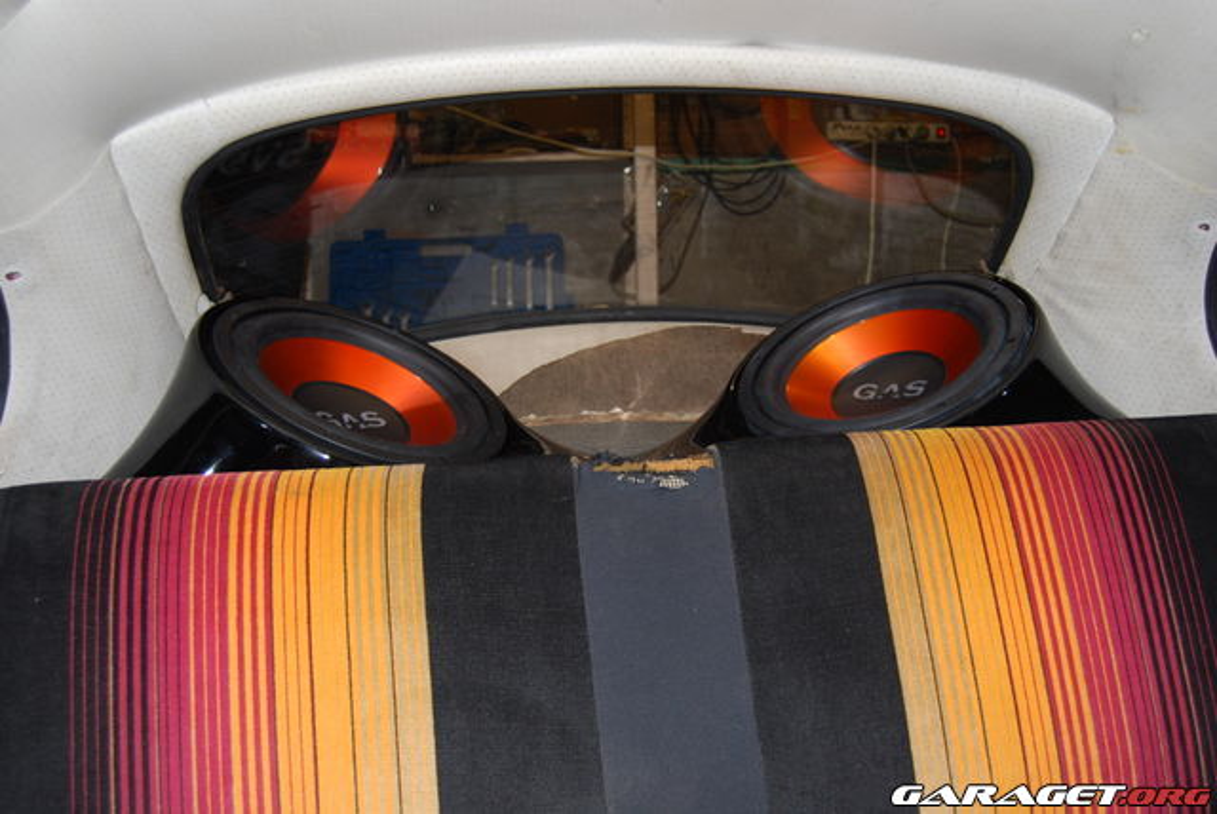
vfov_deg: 40.0
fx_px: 1117
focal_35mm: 33
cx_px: 608
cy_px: 407
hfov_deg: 57.2
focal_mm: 22
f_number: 3.8
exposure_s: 1/60
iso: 200
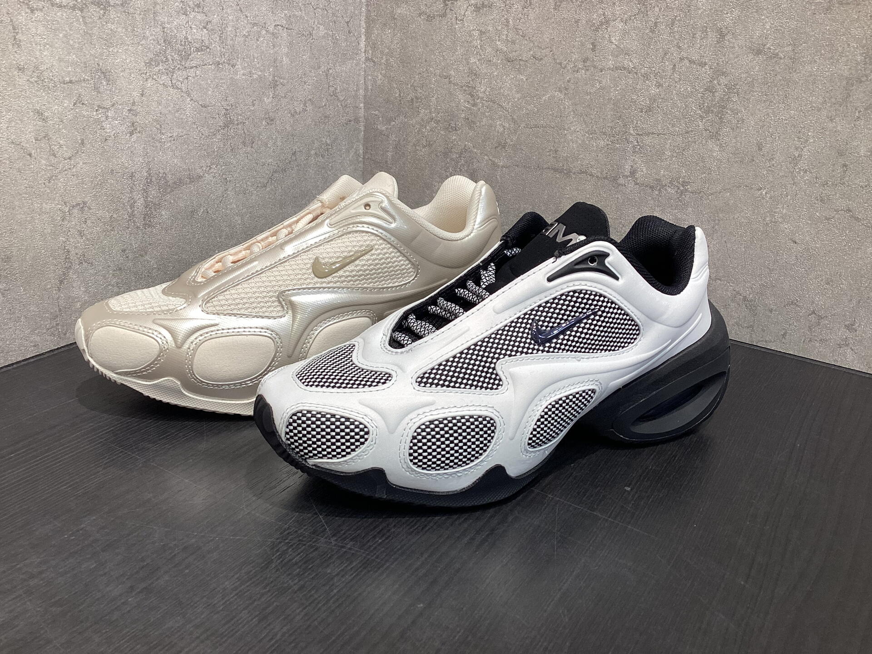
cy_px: 327
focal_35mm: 31
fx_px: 781
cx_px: 436
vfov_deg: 45.4
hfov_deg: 58.4
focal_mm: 3.3
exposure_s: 1/60
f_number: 2.4
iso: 50
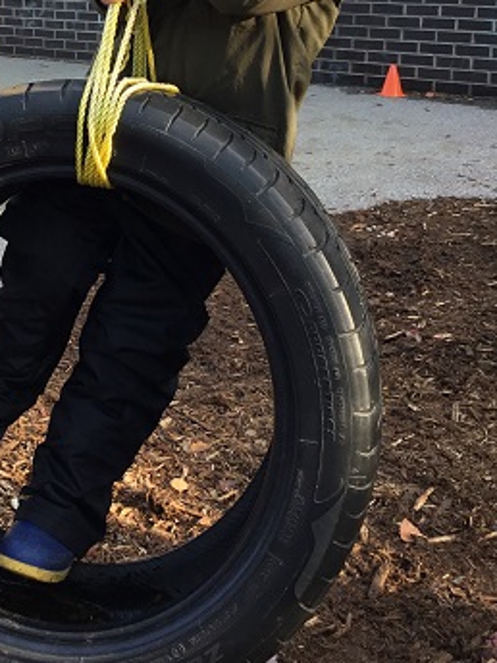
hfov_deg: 24.1
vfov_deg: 31.1
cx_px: 121
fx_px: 1149
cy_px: 102
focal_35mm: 60
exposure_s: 1/281
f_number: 2.4
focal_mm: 3.3
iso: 25
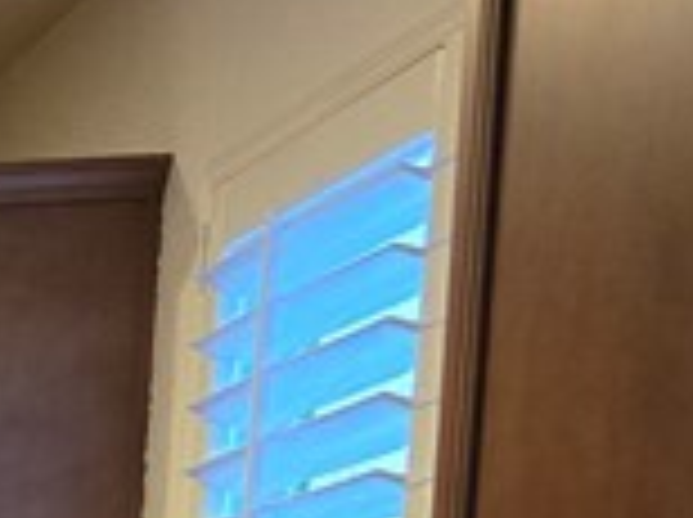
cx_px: -1512
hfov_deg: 9.5
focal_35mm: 153
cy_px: 1383
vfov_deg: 8.5
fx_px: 3058
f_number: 1.7
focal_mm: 6.3
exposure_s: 1/120
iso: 640
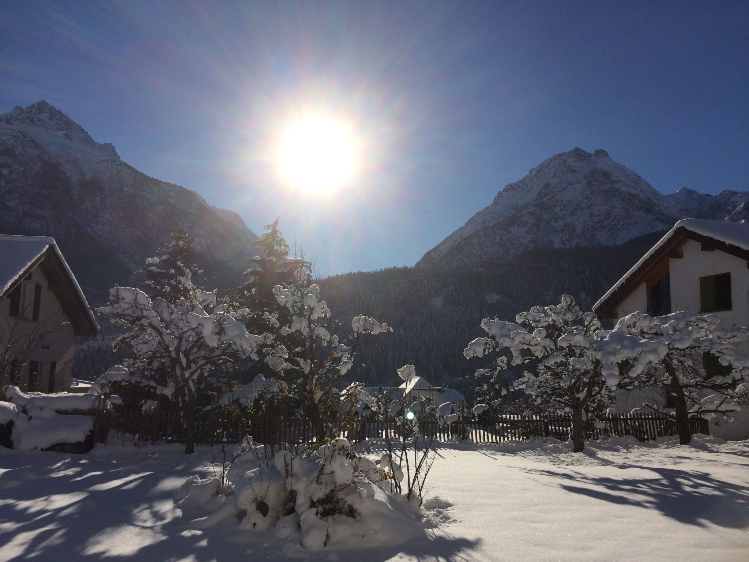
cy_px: 281
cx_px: 374
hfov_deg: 61.7
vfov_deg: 48.2
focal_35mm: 29
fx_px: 627
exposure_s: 1/8264
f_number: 2.2
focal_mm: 4.15
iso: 32
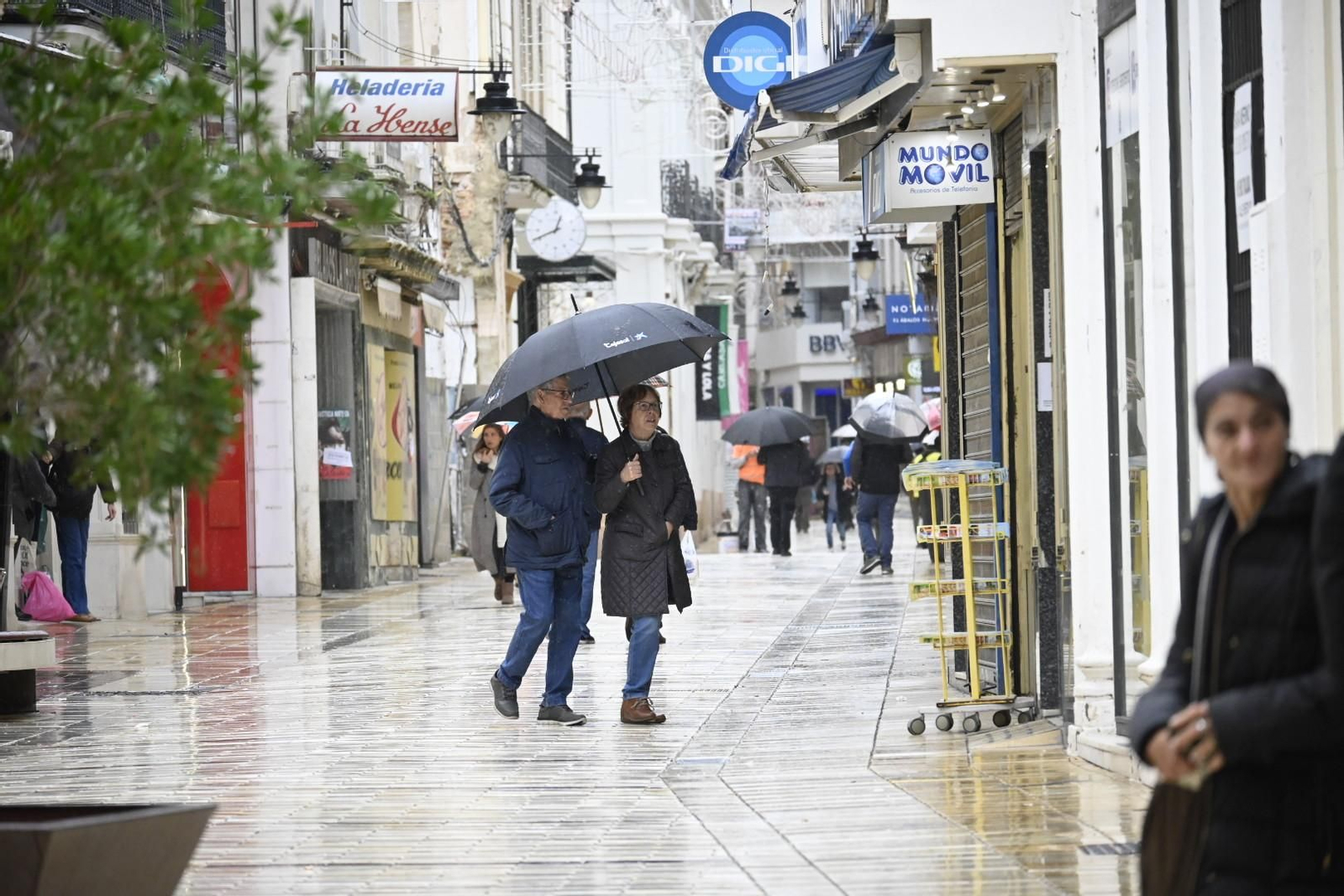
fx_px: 8960
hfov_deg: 8.6
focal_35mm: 240
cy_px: 448
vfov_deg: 5.7
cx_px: 672
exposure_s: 1/640
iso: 2000
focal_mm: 160
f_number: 5.3
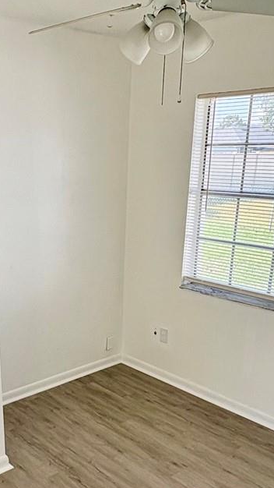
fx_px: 504
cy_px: 328
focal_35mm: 39
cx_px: 57
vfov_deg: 50.6
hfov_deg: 29.8
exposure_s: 1/244
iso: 40
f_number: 2.2
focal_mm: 2.22
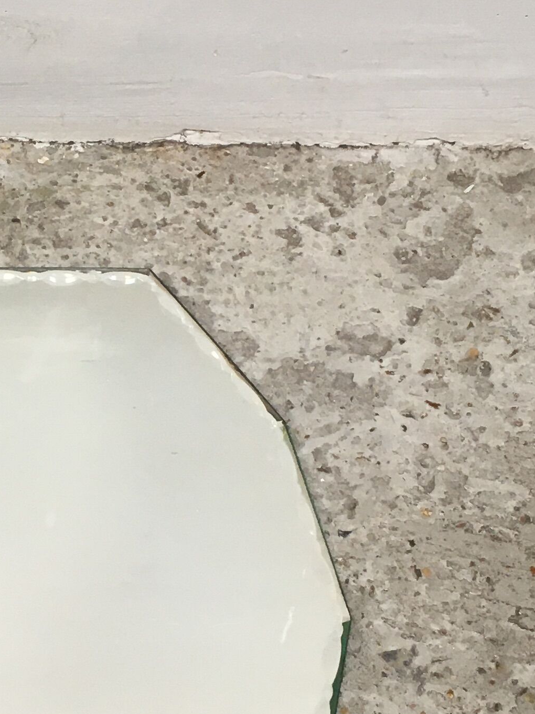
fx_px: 1772
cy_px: 318
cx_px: 35
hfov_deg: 16.9
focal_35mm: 86
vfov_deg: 22.7
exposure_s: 1/33
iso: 40
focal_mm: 4.15
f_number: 2.2
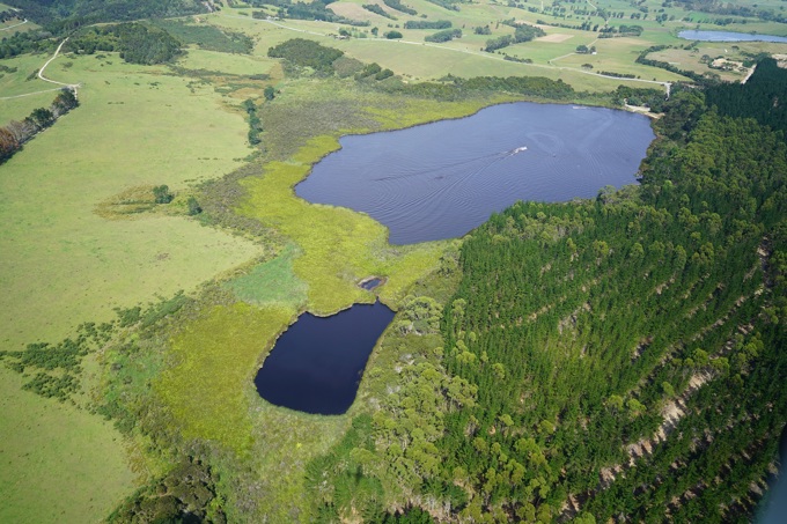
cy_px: 262
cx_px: 394
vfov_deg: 51.3
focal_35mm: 25
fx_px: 546
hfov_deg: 71.5
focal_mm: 25
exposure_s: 1/2000
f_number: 2
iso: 100
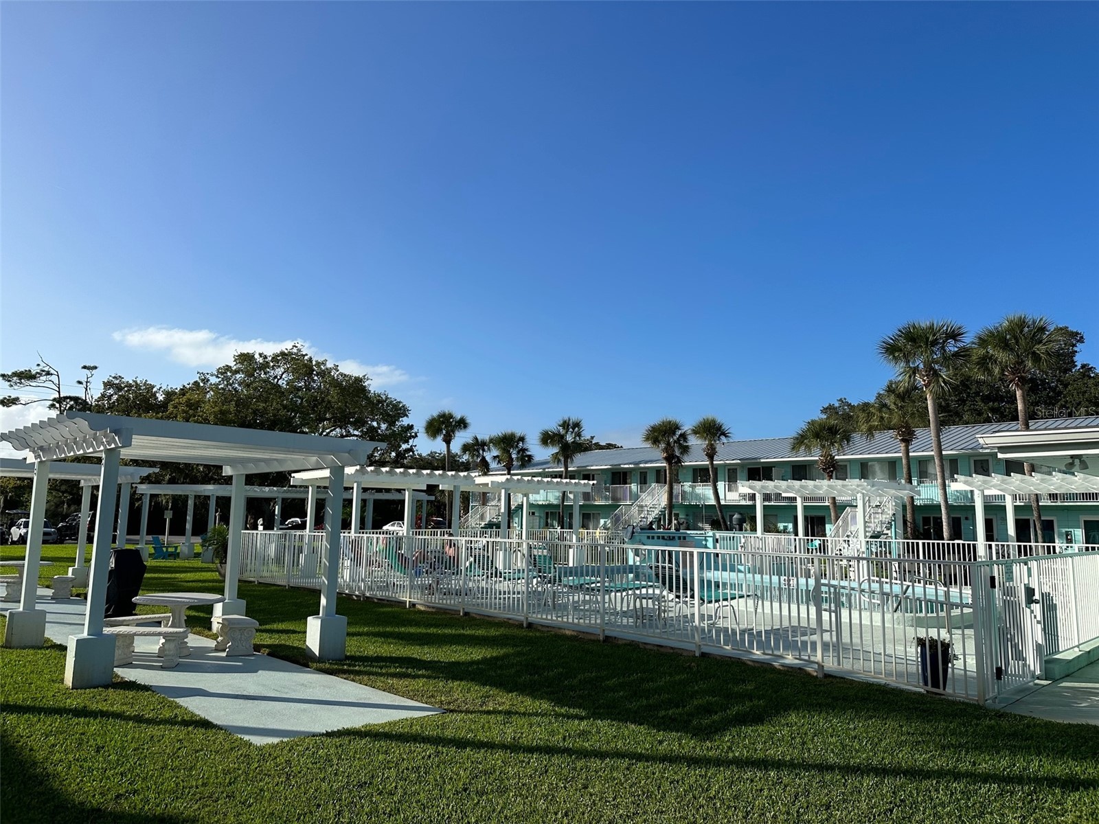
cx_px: 550
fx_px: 762
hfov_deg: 71.6
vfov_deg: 56.8
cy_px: 412
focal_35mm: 24
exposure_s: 1/5848
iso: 80
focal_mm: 6.86
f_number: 1.78
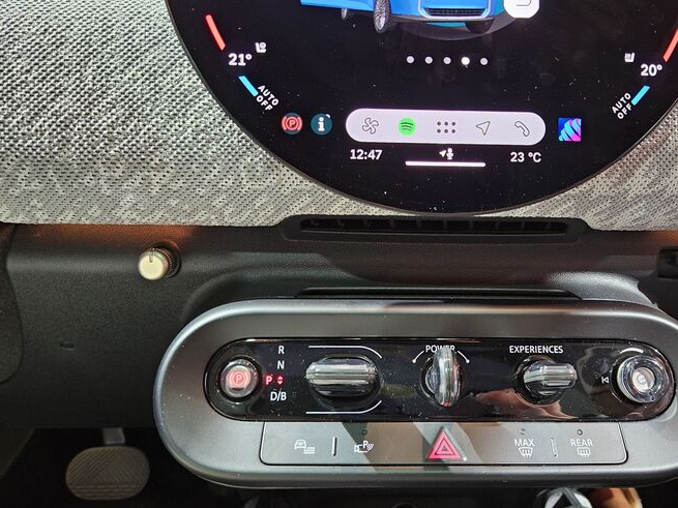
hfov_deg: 59.5
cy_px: 249
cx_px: 404
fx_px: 587
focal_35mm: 30
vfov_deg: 46.8
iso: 500
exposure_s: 1/28
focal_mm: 5.4
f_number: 1.8
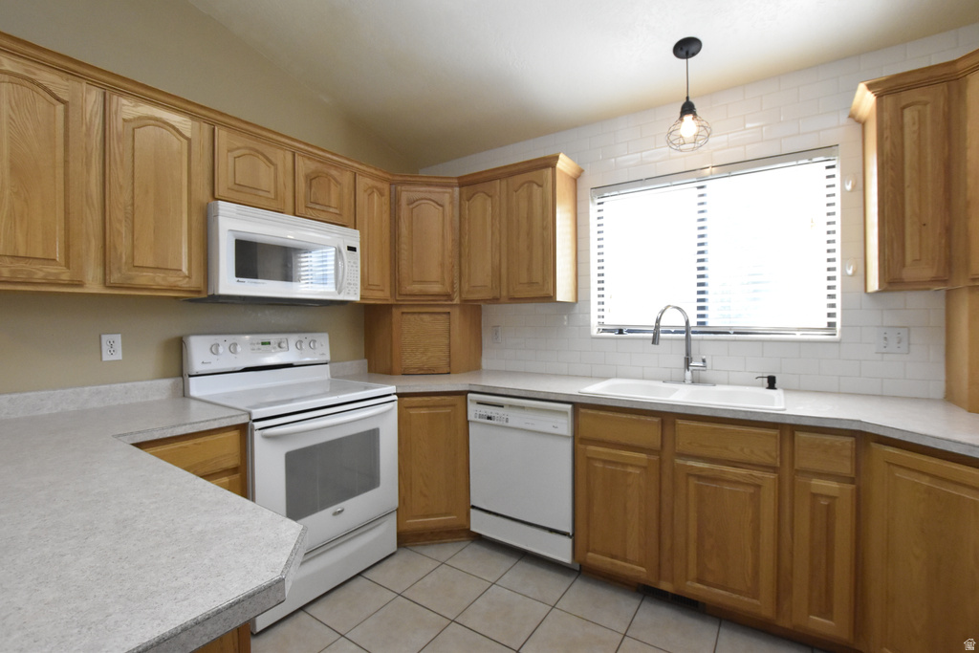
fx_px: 408
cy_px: 326
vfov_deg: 77.3
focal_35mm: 15
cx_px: 490
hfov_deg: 100.4
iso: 3200
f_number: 5.6
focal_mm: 10
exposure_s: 1/250
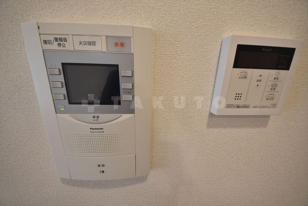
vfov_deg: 90.1
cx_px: 154
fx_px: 103
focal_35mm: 12
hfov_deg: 112.6
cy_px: 103
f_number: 4.5
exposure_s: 1/15
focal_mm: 8
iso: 100
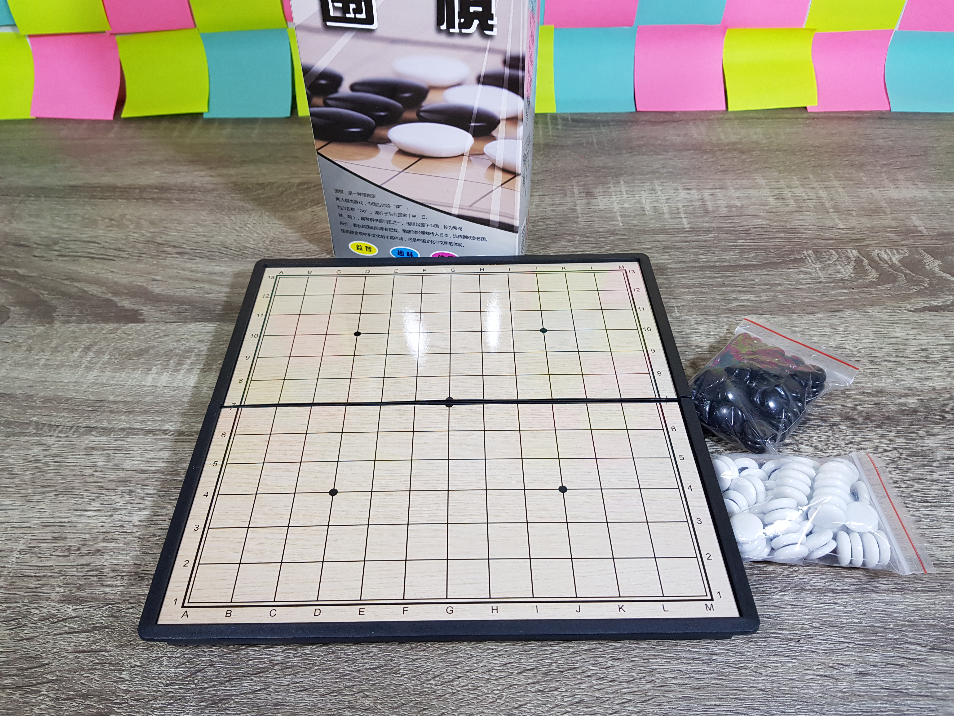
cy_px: 358
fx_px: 717
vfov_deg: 53.1
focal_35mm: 26
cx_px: 477
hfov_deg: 67.3
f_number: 1.7
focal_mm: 4.2
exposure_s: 1/50
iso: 125
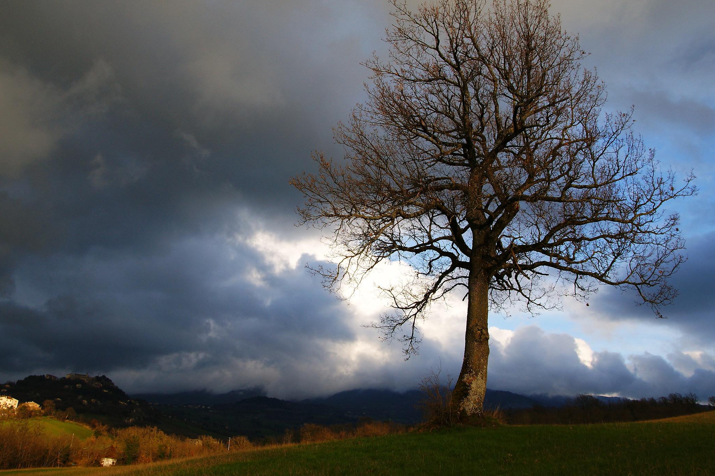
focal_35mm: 30
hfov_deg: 62.5
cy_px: 221
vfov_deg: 44.1
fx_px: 587
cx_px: 318
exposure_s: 1/250
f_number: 5.6
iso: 100
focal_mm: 17
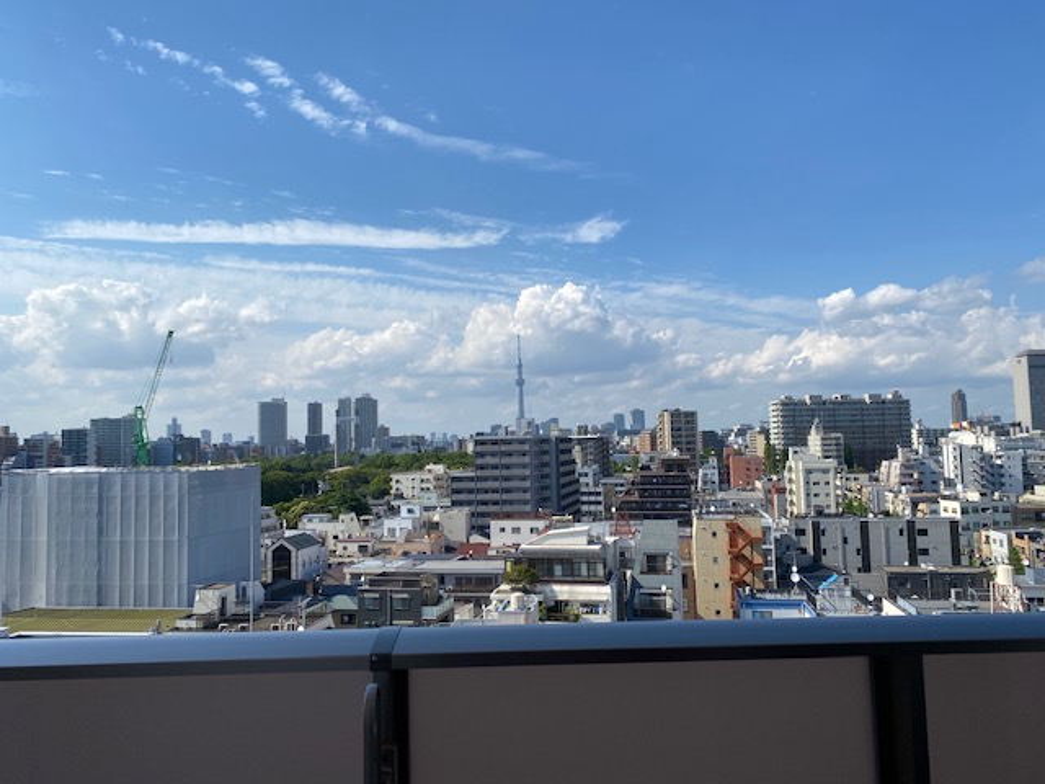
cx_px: 522
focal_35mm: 26
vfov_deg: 53.1
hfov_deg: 67.3
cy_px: 392
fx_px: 785
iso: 32
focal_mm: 4.25
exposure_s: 1/4608
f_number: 1.8
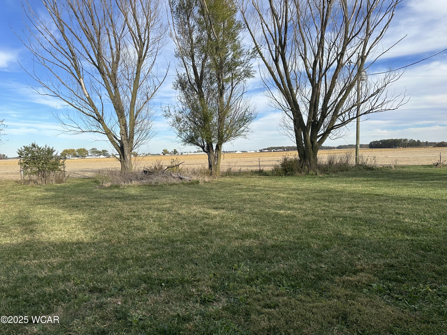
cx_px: 224
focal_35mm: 24
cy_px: 168
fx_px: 310
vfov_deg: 56.8
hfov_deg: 71.6
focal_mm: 6.86
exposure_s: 1/2882
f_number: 1.78
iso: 80
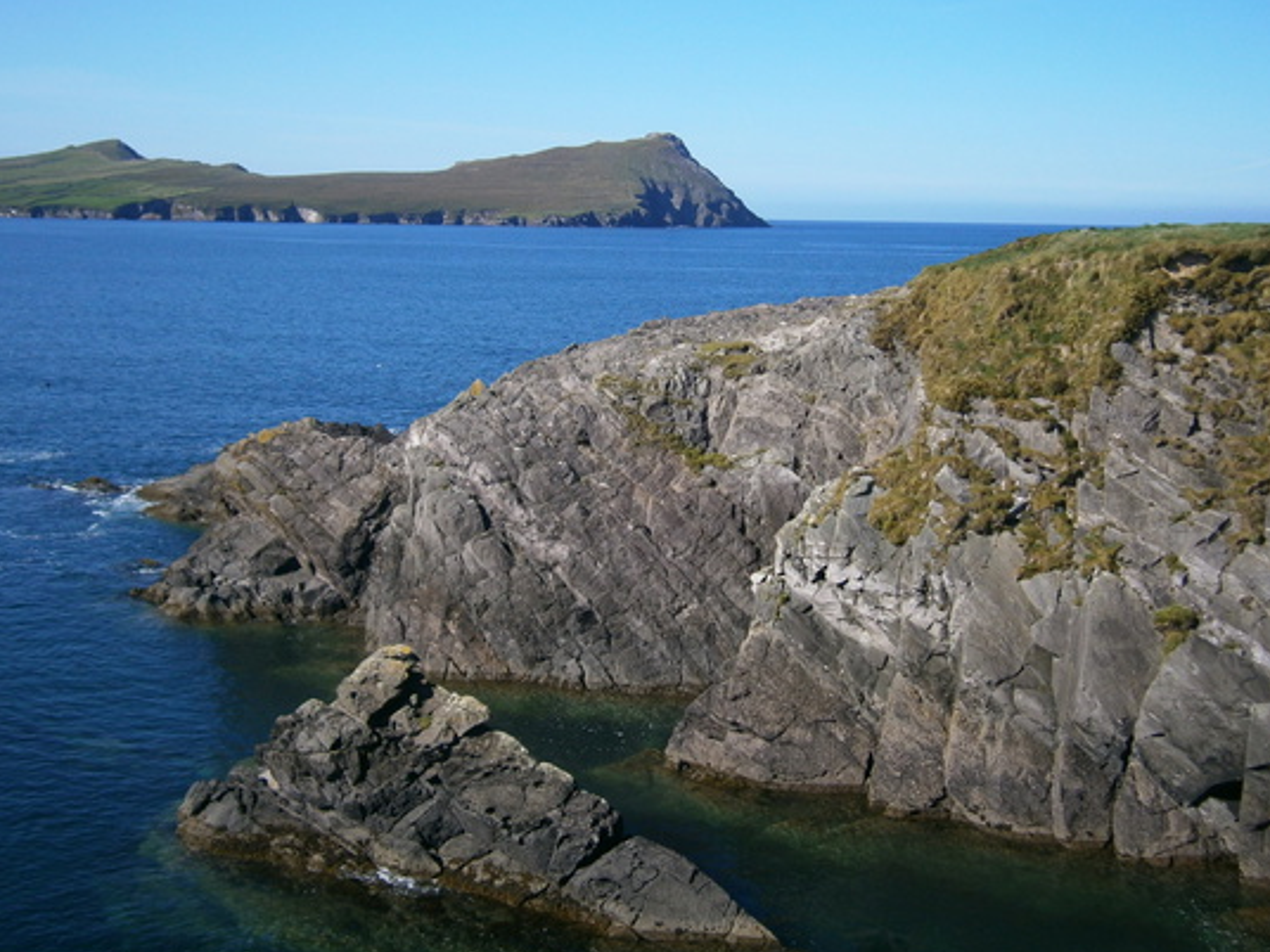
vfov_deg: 33.6
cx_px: 661
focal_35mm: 43
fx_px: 1578
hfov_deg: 43.8
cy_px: 433
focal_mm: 6.4
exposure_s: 1/160
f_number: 8.7
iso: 80
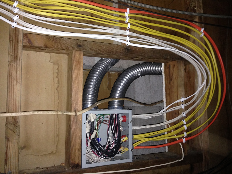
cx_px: 116
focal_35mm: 33
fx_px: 221
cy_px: 87
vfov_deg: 43.0
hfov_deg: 55.3
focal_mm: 4.12
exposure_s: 1/16
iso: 200
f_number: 2.4
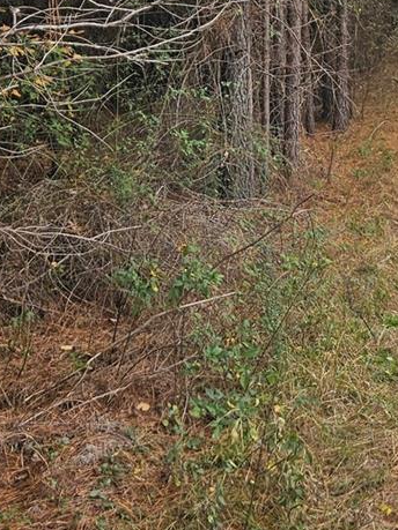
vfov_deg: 24.4
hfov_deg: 17.9
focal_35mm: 77
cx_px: 521
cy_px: 20
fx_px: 1181
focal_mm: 5.4
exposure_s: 1/2000
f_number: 1.8
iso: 100
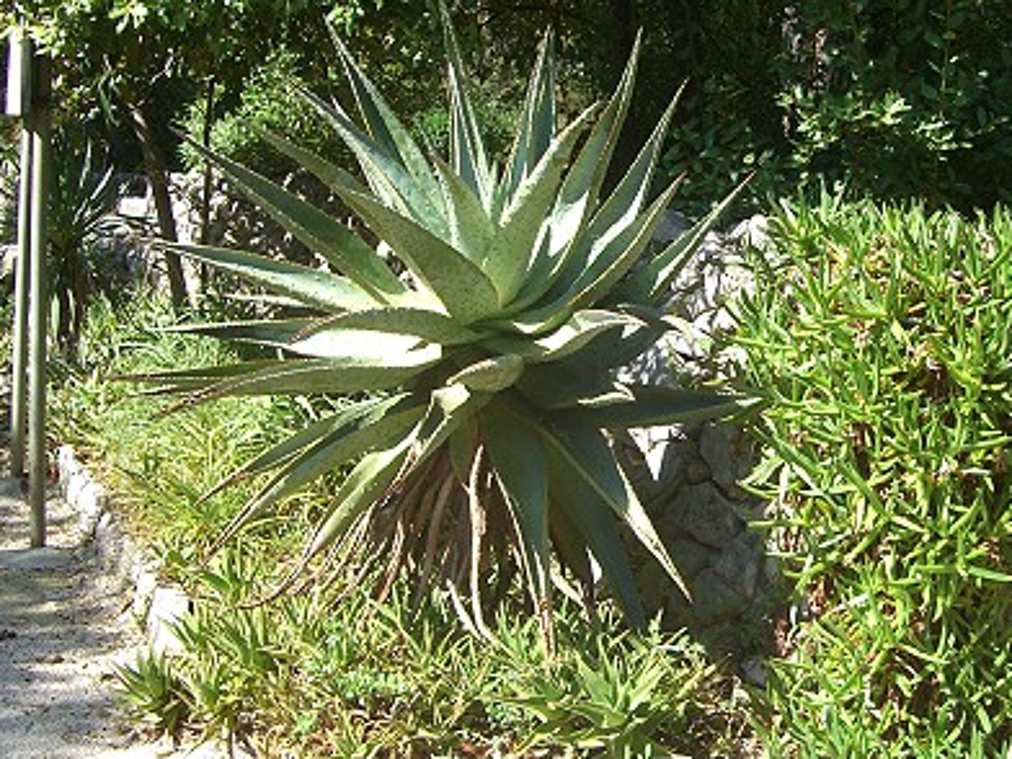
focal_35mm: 62
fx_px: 1813
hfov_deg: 31.0
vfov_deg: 23.6
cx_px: 658
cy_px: 328
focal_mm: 7.9
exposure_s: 1/320
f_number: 2.8
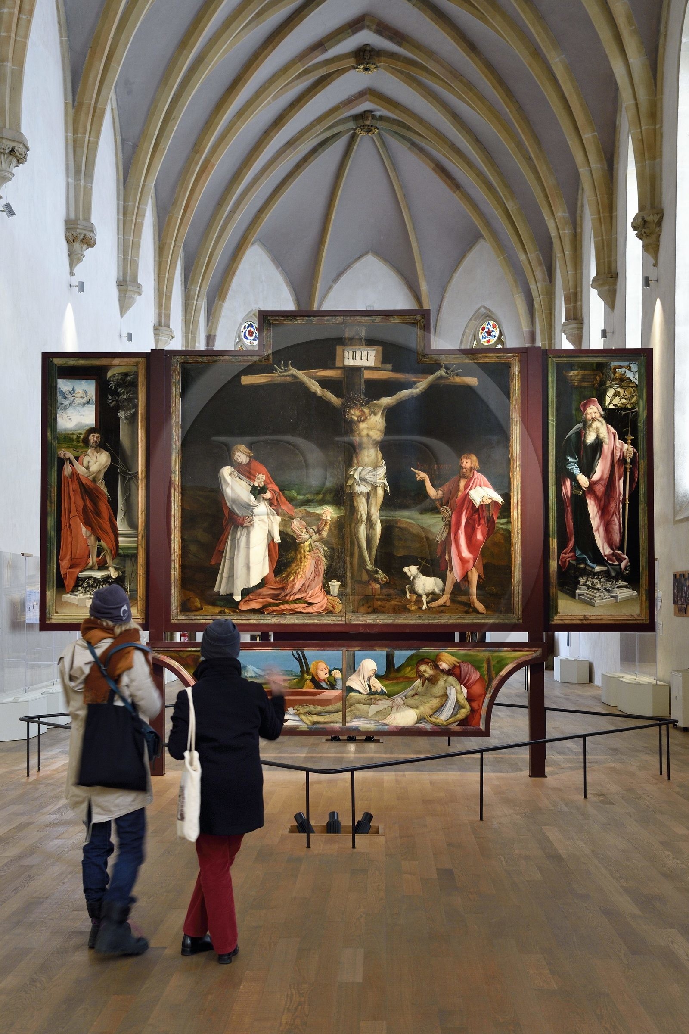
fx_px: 1263
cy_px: 517
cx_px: 344
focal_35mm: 44
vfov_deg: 44.5
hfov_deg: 30.5
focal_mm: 44
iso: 1000
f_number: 8
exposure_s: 1/8
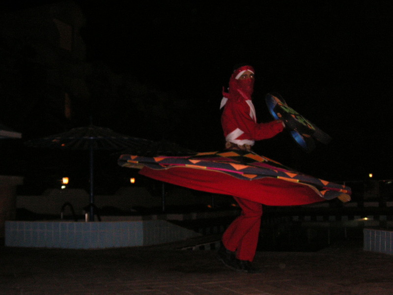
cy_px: 148
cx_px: 196
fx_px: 534
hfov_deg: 40.4
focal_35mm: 47
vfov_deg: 30.9
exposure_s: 1/45
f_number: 3.3
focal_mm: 7.8
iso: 160
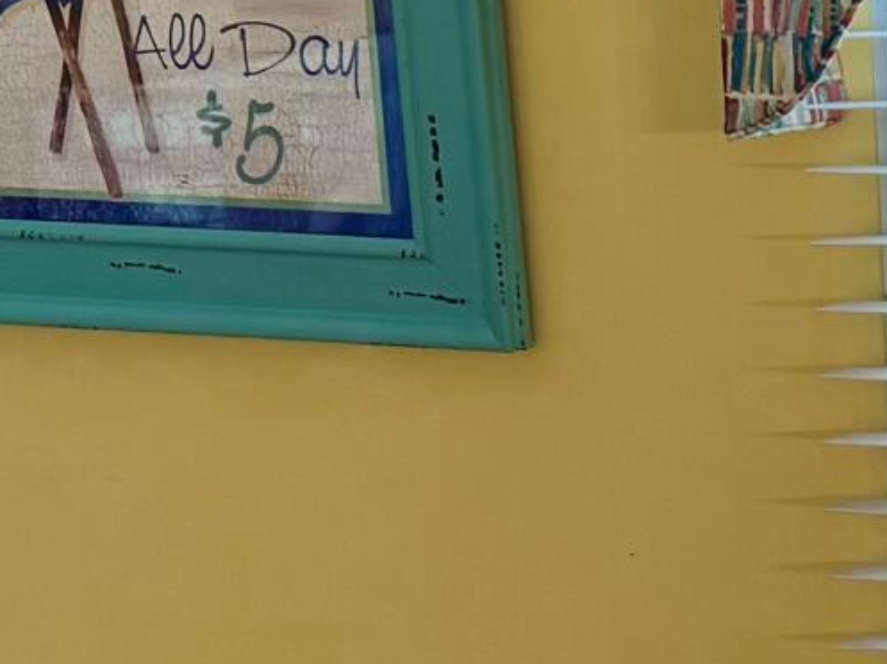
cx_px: 1760
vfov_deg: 10.2
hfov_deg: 12.1
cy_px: 535
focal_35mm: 145
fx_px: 3713
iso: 125
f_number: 1.78
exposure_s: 1/60
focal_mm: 6.76
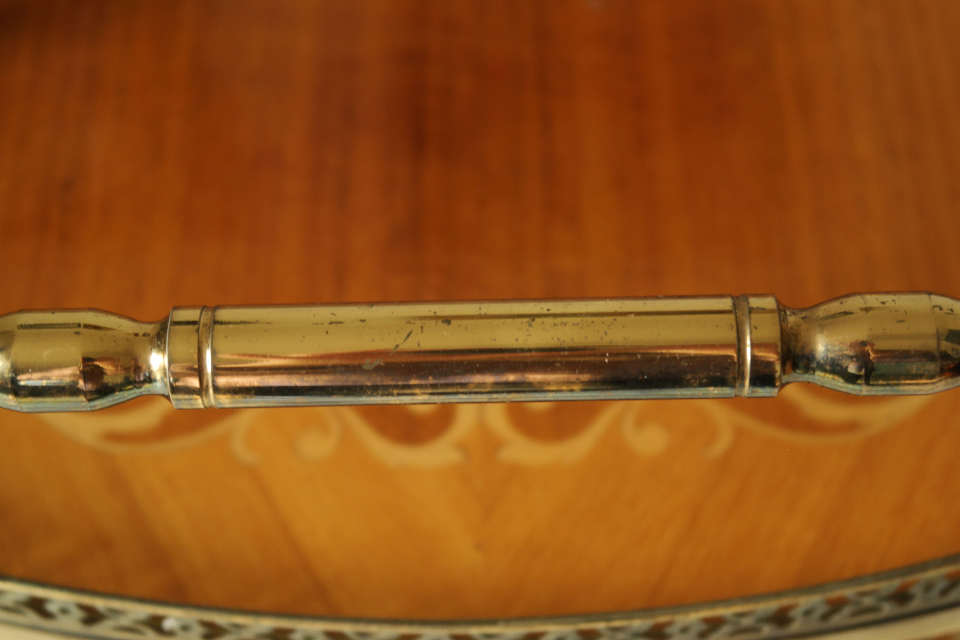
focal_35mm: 77
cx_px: 480
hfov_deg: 26.3
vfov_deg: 17.7
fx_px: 2053
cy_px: 320
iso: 400
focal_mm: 50
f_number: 5.6
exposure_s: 1/30
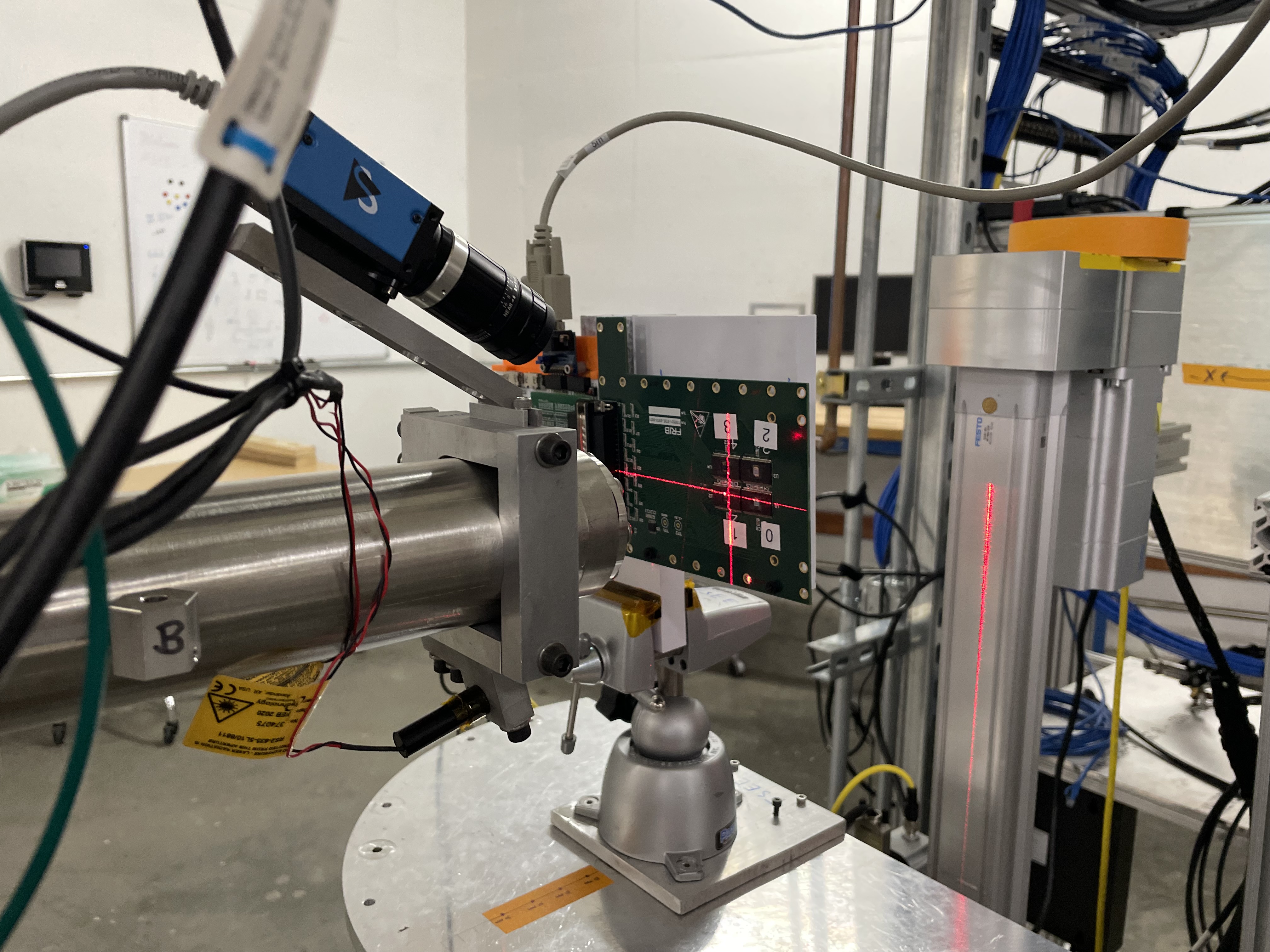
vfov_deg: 53.1
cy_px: 476
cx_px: 635
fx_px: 954
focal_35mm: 26
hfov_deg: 67.3
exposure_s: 1/60
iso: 200
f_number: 1.6
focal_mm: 4.2
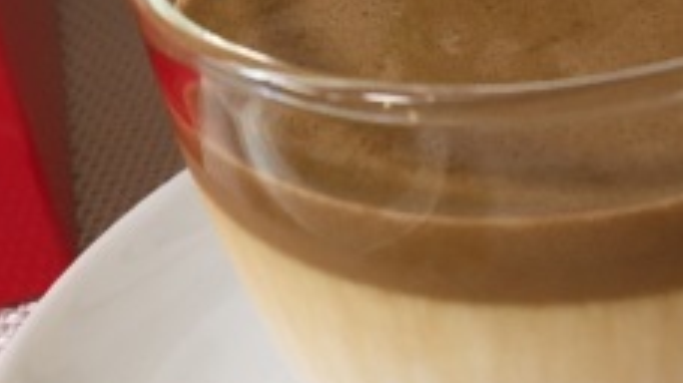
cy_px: -63
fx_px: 1502
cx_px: 524
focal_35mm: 83
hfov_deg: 25.3
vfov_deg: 14.1
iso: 100
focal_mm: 4.15
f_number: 2.2
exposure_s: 1/30
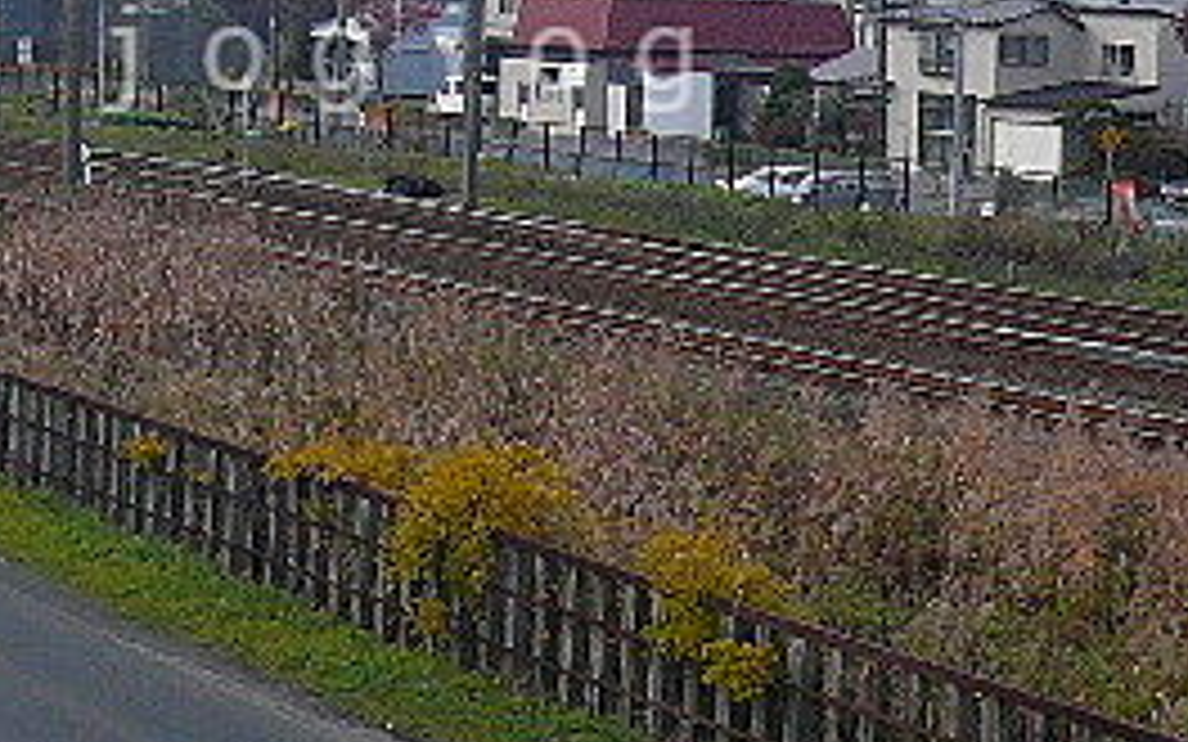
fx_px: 3659
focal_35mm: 113
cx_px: 410
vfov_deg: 11.5
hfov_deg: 18.4
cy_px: 58
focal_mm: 4.7
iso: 100
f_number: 8
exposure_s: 1/125
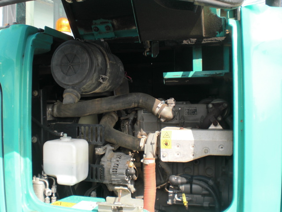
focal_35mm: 38
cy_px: 106
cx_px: 141
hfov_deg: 49.0
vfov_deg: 37.7
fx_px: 310
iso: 64
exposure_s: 1/320
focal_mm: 6.3
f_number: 3.1
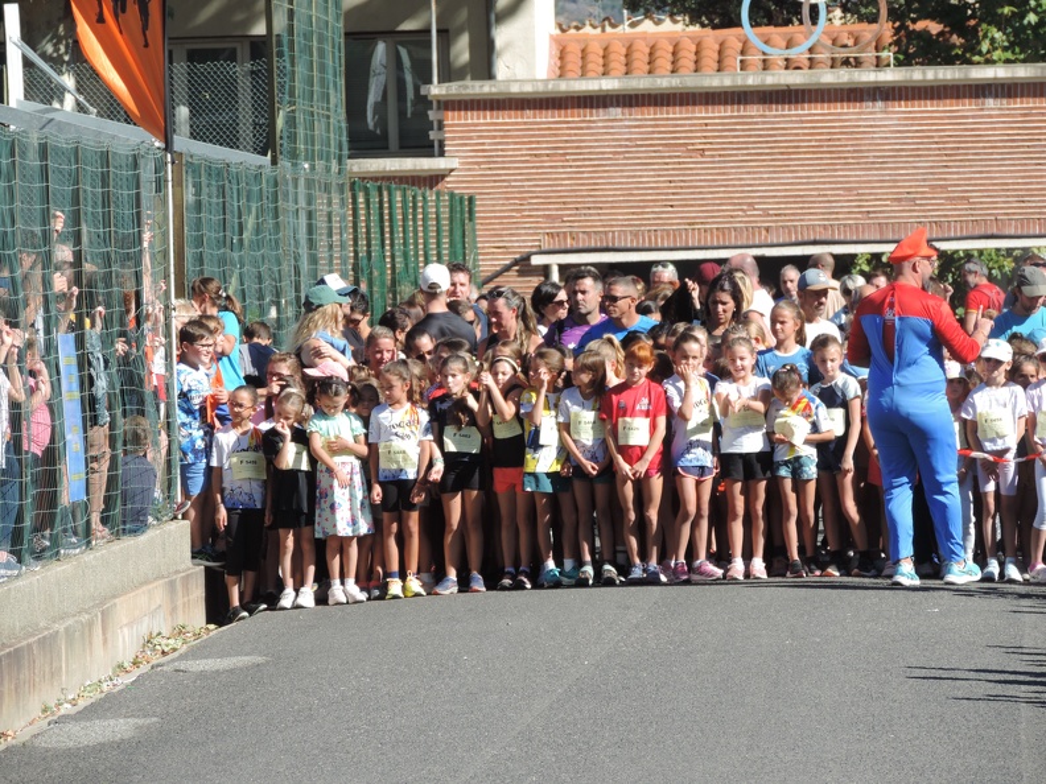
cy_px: 392
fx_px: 9821
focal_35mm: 325
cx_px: 523
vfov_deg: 4.6
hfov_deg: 6.1
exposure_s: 1/250
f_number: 4.8
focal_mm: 57.9
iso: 80
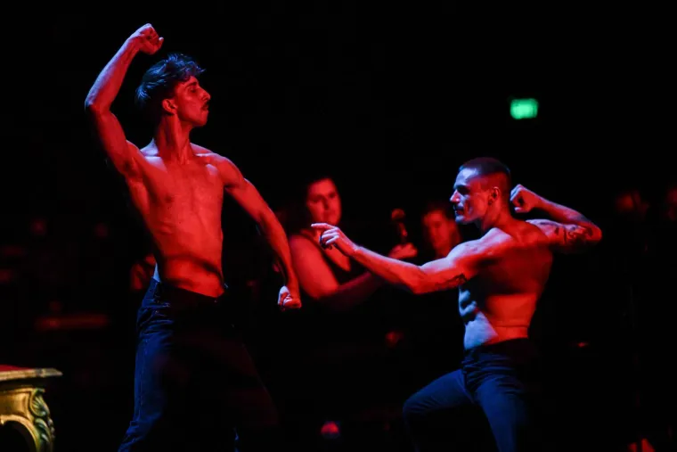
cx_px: 338
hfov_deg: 10.3
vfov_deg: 6.9
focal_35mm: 200
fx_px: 3762
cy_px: 226
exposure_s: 1/320
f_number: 2.8
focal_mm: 200
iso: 2500
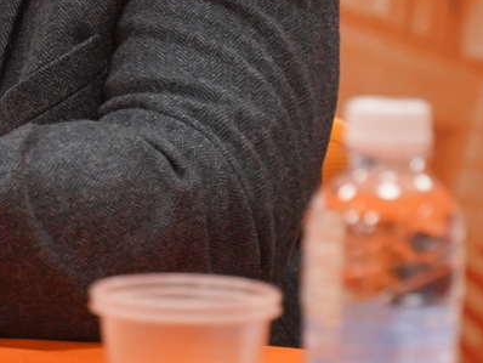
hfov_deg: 7.3
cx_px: -189
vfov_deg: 5.5
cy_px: -149
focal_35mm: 267
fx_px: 3728
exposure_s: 1/200
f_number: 3.5
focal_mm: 53
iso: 1250
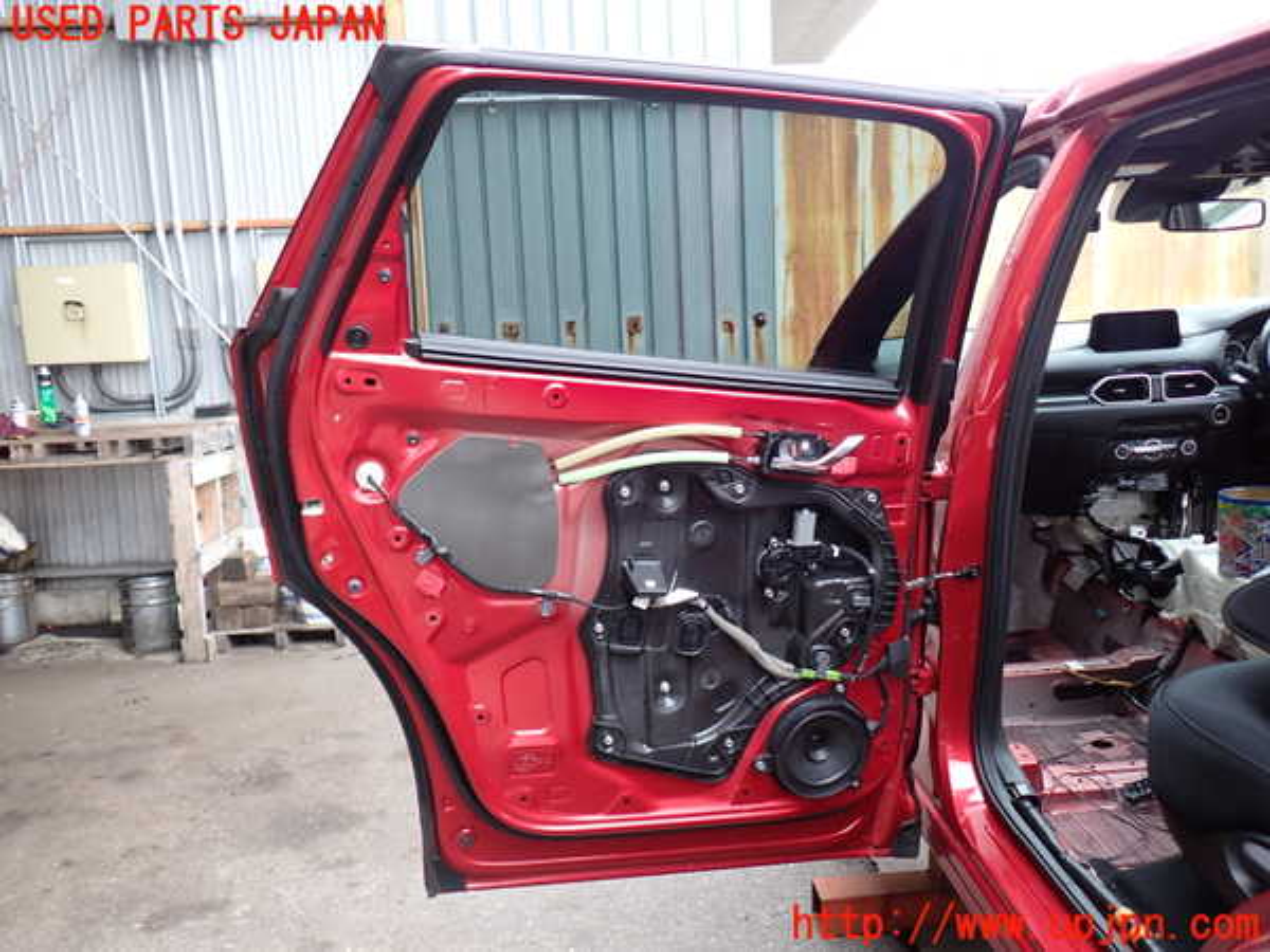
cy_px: 476
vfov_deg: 49.7
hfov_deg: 63.4
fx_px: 1027
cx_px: 635
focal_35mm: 28
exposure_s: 1/80
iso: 100
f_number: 2.2
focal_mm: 5.05
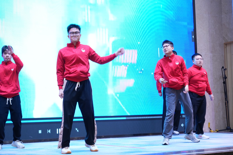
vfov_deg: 19.4
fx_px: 453
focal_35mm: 70
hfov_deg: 28.8
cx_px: 116
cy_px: 78
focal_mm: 70
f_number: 4
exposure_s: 1/160
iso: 1600
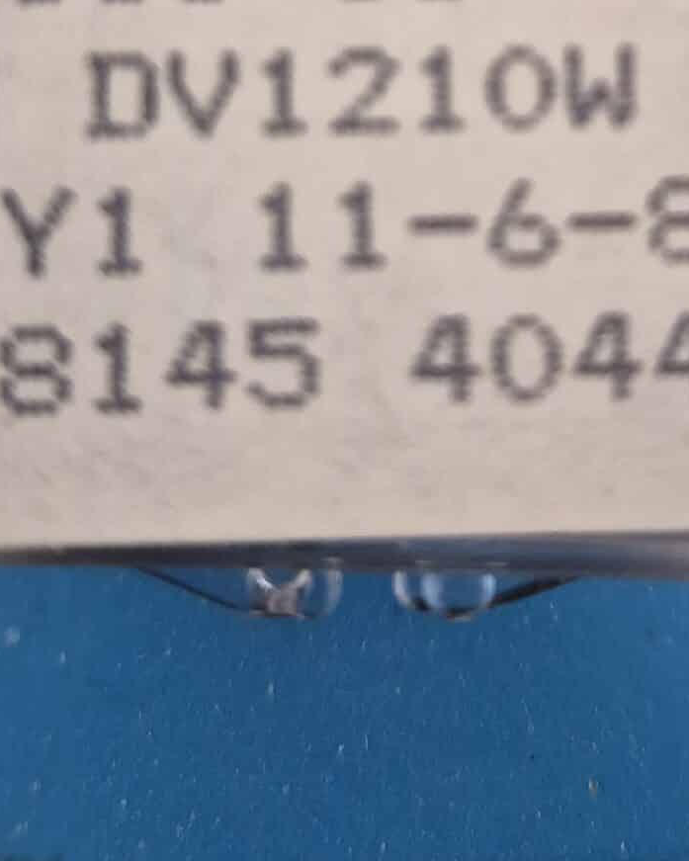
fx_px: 1682
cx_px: 455
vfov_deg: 26.4
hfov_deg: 23.1
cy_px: -96
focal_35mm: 66
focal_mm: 5.4
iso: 800
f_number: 1.8
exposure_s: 1/120
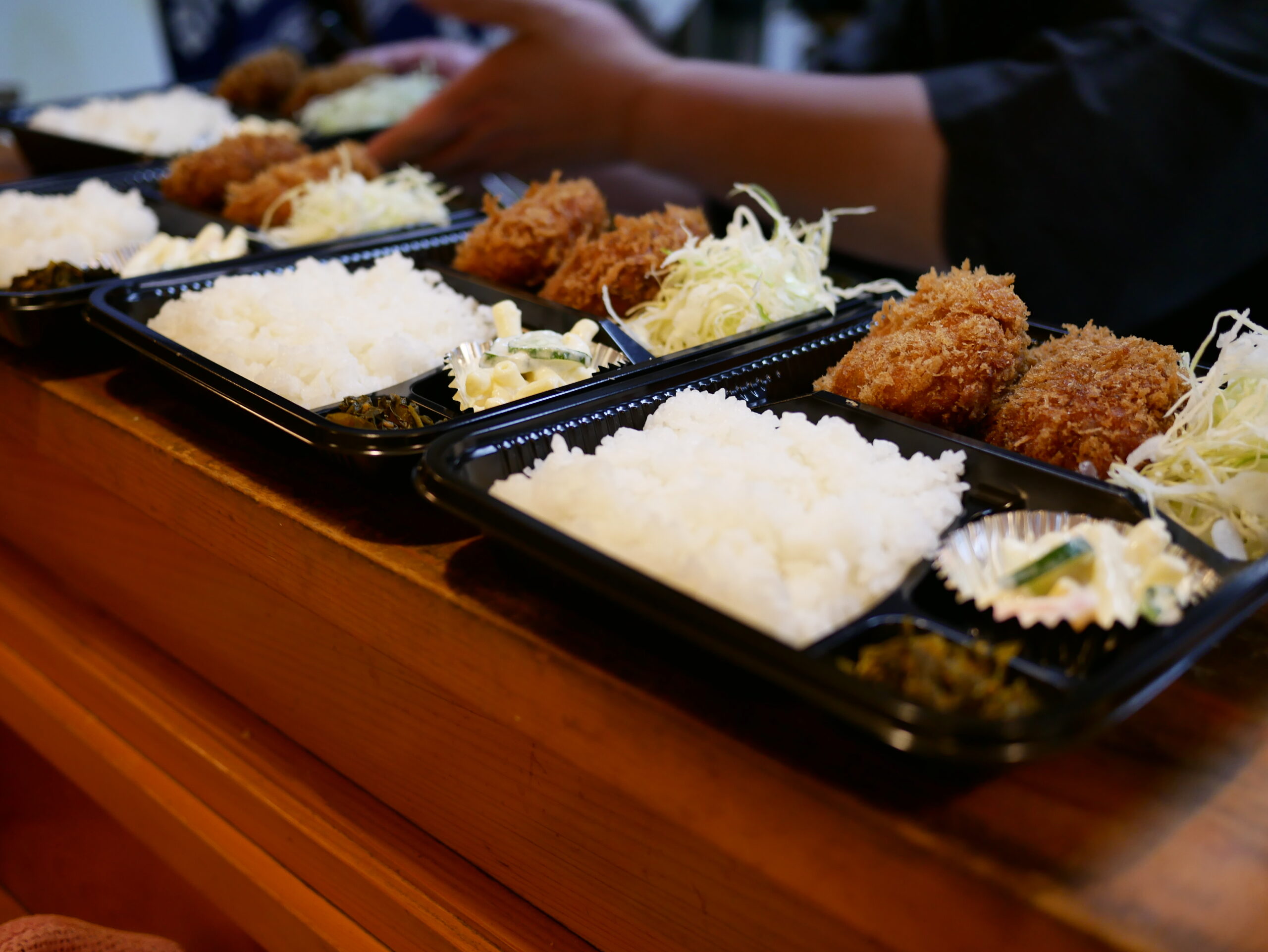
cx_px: 634
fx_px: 1466
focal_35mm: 40
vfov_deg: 36.0
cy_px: 476
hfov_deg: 46.8
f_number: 2
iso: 250
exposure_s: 1/60
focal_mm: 20
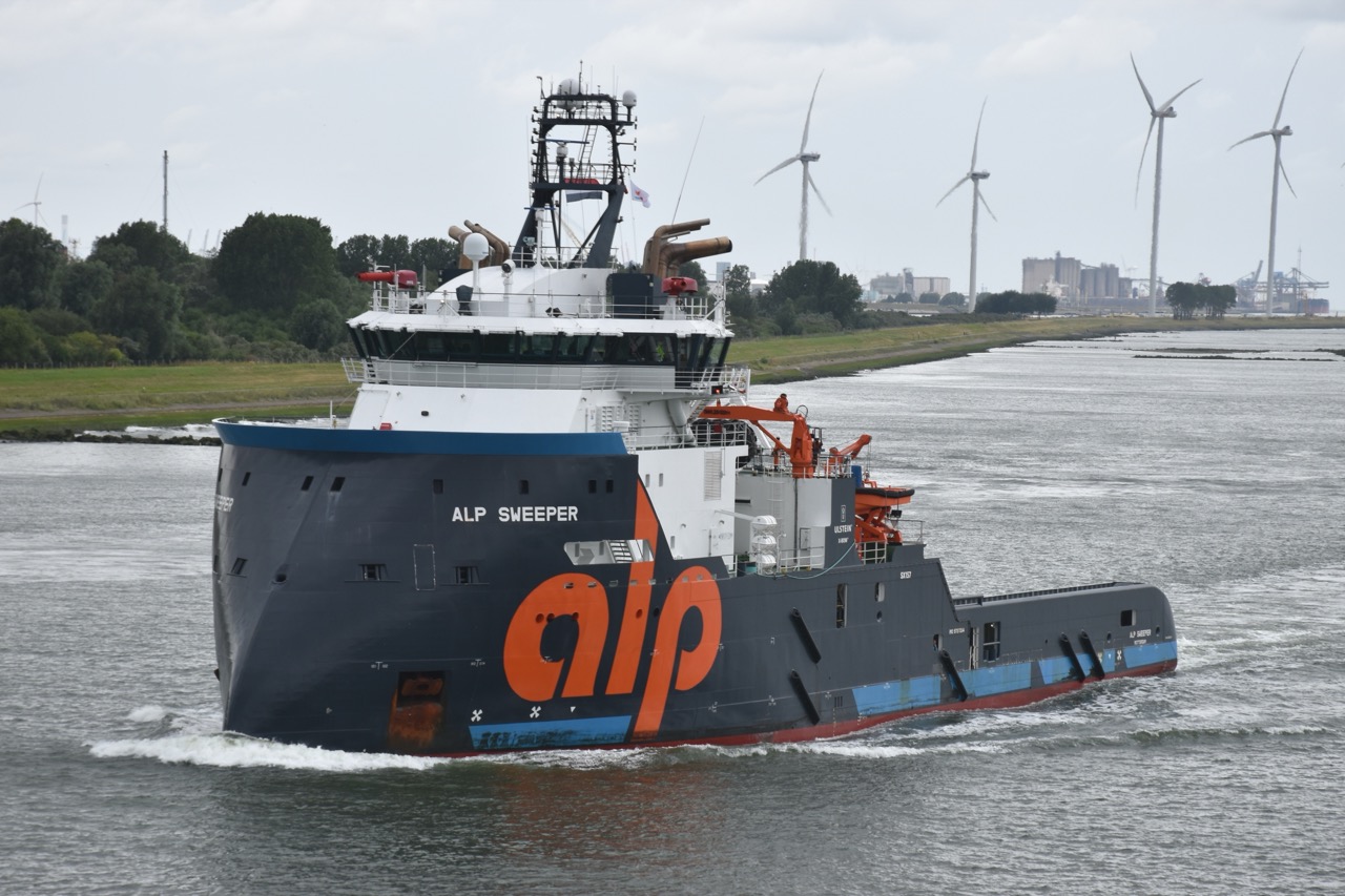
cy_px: 448
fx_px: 5043
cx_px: 672
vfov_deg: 10.2
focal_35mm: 135
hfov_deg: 15.2
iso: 200
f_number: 8
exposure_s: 1/250
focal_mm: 90
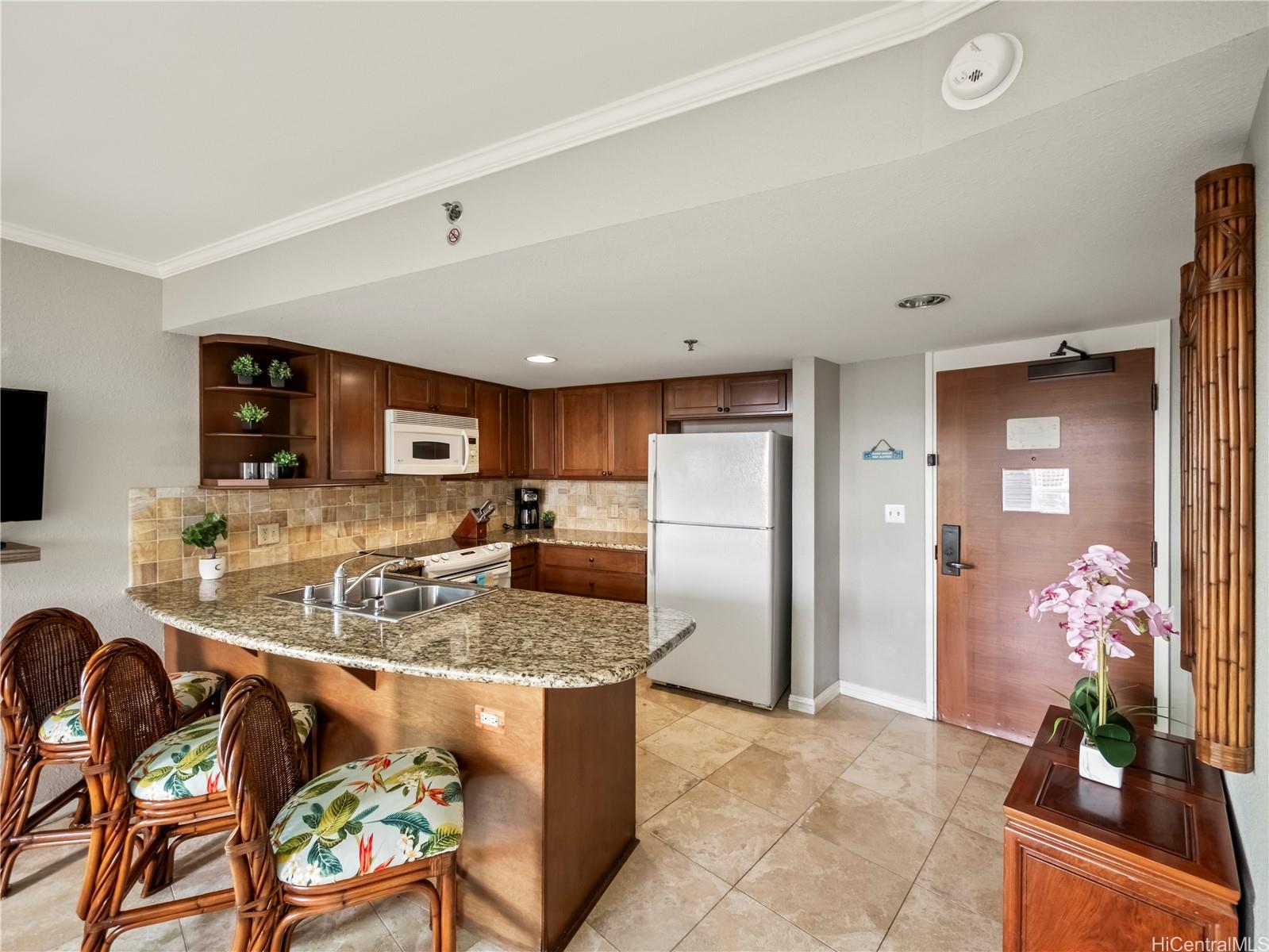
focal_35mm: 14
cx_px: 634
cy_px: 476
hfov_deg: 102.1
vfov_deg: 85.7
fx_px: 513
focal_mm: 7
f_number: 4
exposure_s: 1/640
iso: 1600
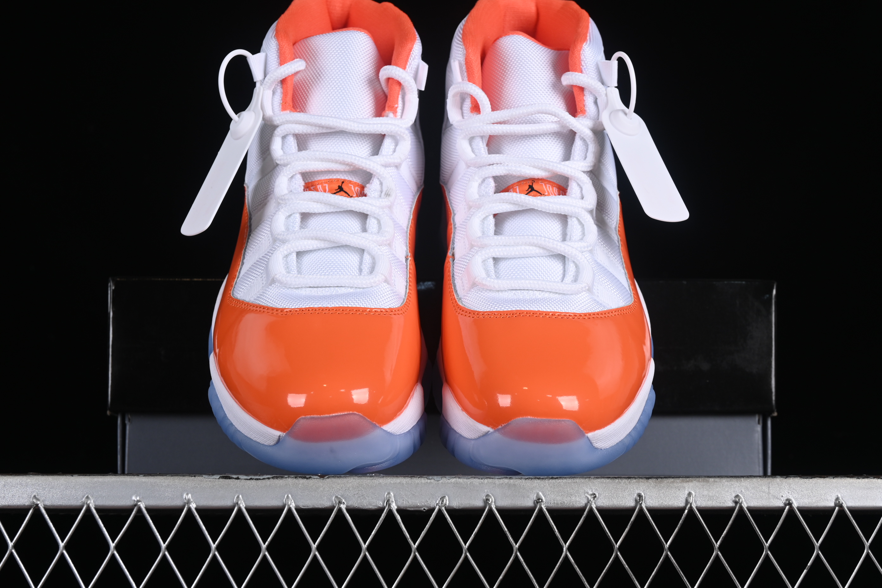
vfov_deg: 18.2
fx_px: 1837
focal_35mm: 75
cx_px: 441
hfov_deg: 27.0
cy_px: 294
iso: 160
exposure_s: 1/80
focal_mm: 50
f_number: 8
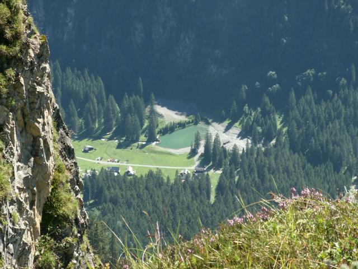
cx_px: 179
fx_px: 1438
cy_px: 134
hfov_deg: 14.2
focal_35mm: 139
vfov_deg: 10.7
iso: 50
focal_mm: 22.72
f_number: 7.1
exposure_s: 1/50
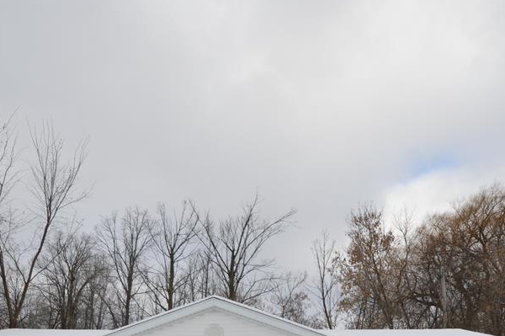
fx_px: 449
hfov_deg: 58.7
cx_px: 244
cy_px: 349
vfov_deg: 36.2
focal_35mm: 32
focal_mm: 10
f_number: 7.1
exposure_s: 1/200
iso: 100
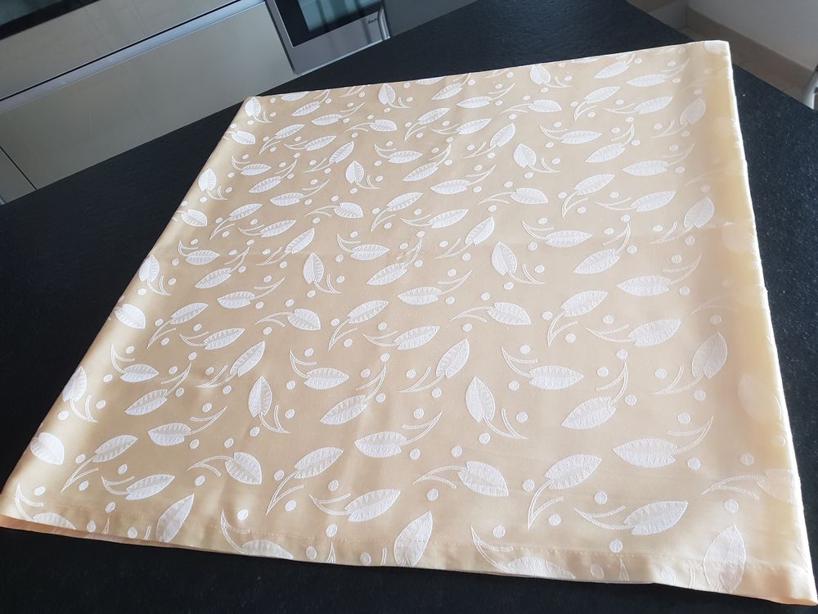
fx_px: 614
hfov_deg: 67.3
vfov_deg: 53.1
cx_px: 409
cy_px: 307
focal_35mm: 26
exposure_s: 1/33
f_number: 1.7
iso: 250
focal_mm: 4.2
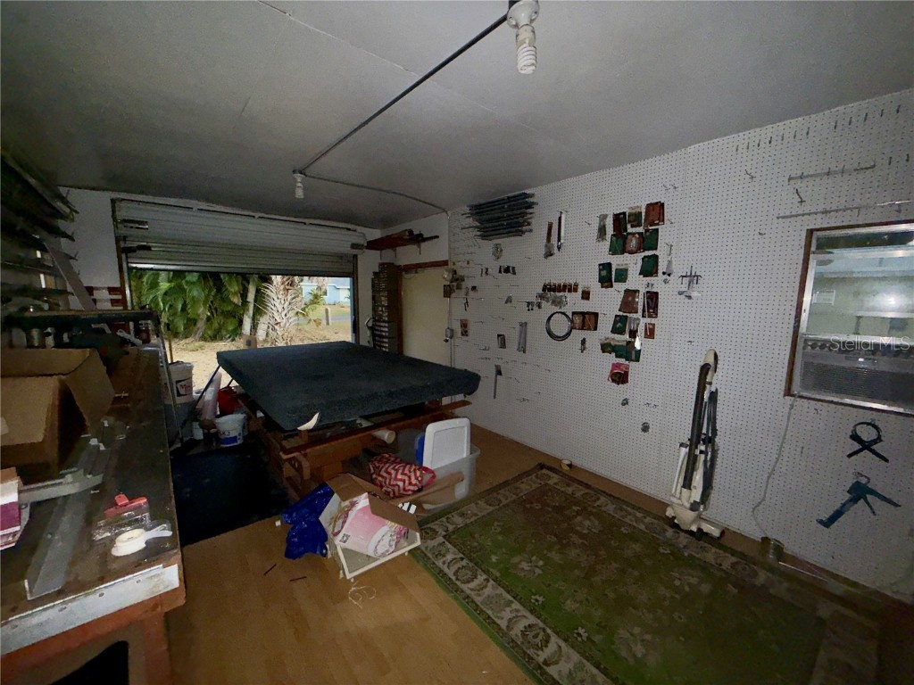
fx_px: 370
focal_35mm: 14
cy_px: 342
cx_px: 457
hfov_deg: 102.1
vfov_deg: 85.7
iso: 200
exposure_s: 1/29
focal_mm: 2.22
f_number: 2.2
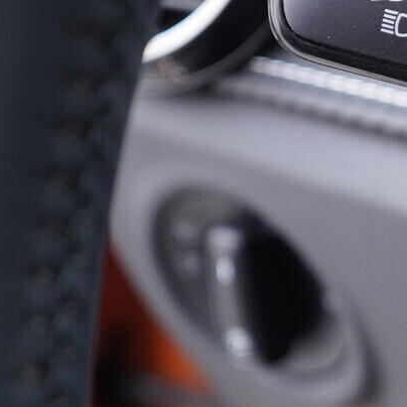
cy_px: 242
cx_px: 576
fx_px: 1450
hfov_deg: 15.0
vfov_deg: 16.0
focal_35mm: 109
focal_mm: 24
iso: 320
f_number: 2.8
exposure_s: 1/40
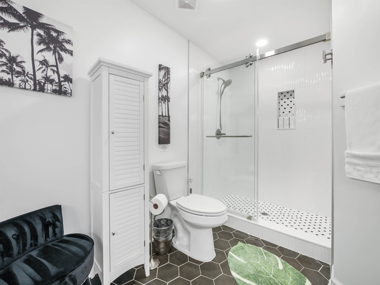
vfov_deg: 85.7
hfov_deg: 102.1
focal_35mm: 14
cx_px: 190
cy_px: 142
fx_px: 154
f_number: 4
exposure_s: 1/80
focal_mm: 7
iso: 400
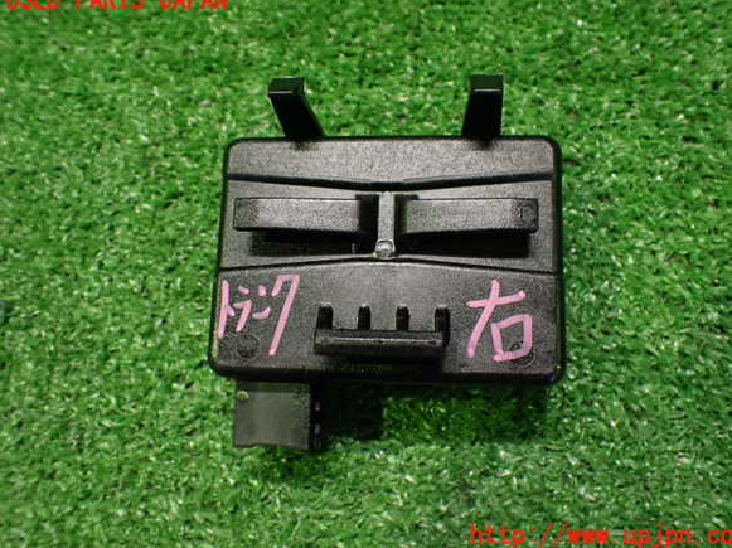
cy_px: 268
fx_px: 655
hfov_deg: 58.4
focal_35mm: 31
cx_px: 377
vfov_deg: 45.4
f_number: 2.3
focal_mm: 5.4
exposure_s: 1/60
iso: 800
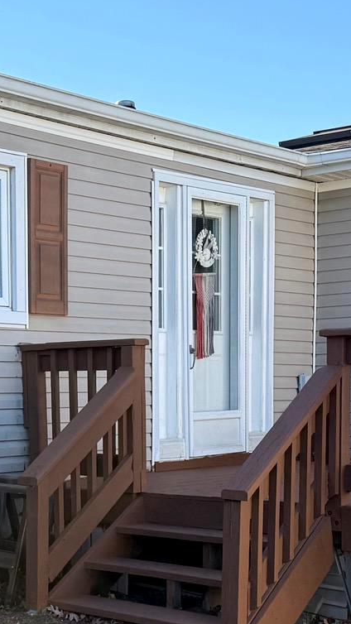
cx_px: 24
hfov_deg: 16.7
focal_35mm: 71
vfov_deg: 29.4
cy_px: 446
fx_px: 1175
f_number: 1.78
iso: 100
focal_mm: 6.76
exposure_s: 1/2299
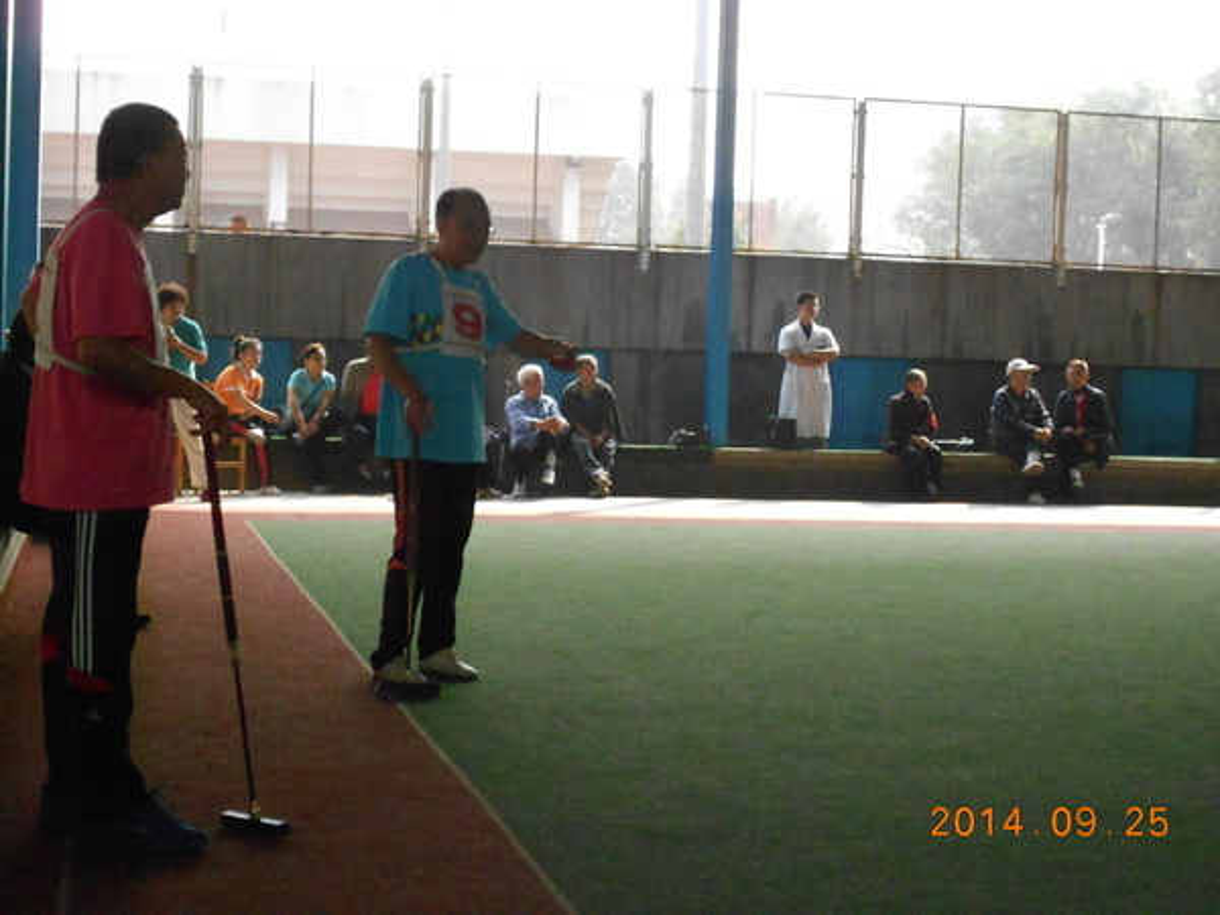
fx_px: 2326
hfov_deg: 29.4
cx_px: 610
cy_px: 458
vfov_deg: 22.3
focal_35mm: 66
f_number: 5.3
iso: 800
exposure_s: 1/500
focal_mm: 11.6
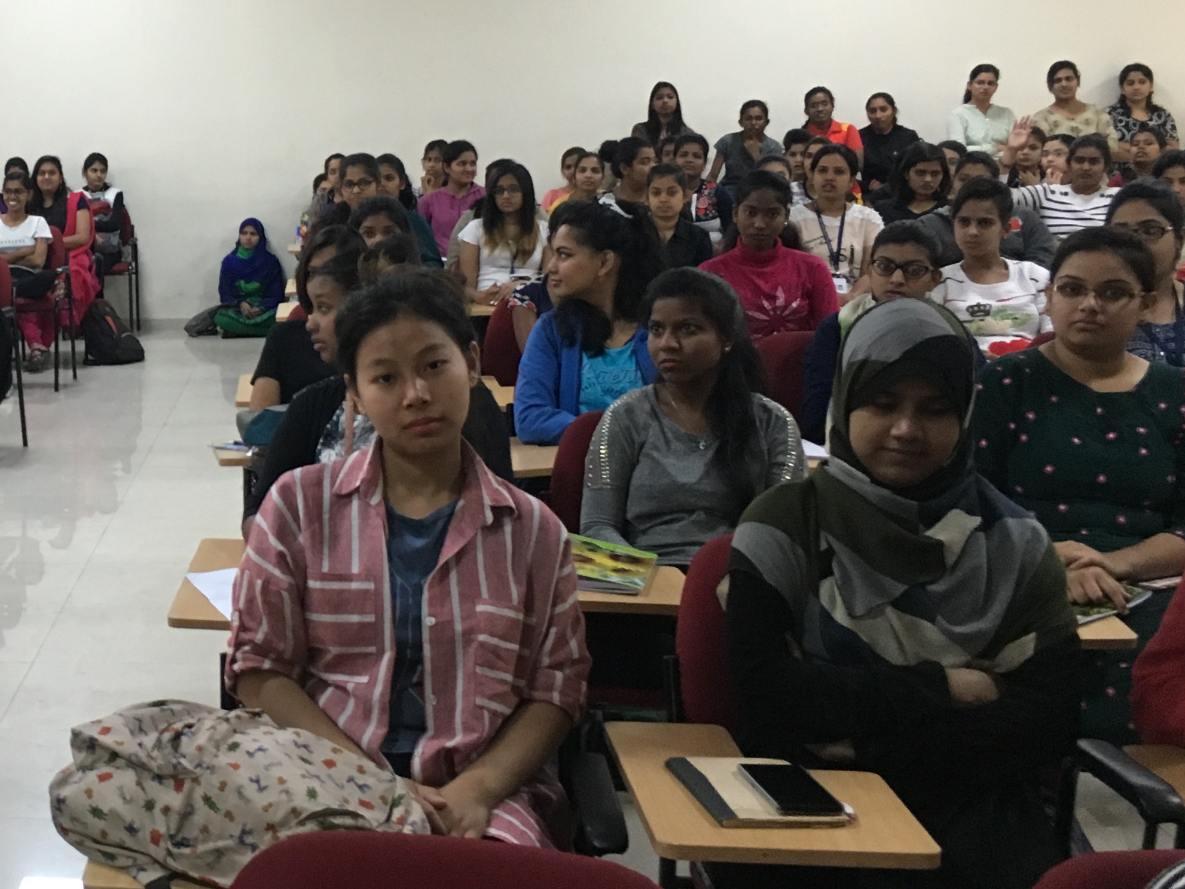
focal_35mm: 59
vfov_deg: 24.7
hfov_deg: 30.6
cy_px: 333
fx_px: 2019
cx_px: 30
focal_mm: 4.15
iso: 160
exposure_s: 1/33
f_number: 2.2
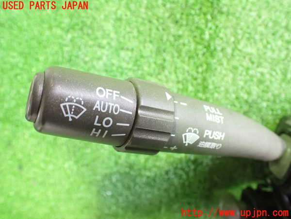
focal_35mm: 30
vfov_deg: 46.8
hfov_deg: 60.0
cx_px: 146
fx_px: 252
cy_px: 110
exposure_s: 1/30
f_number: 2.3
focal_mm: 5.4
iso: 1600
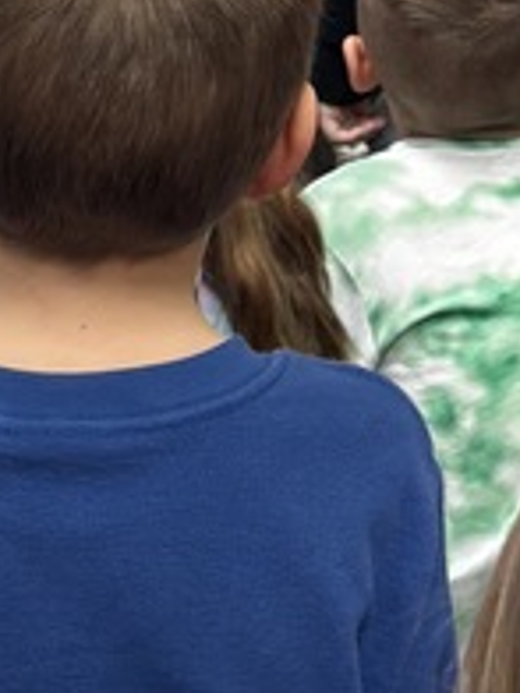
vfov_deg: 13.9
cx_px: 474
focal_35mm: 136
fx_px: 2724
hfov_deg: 10.8
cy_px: -237
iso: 160
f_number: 1.6
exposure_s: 1/60
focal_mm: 5.96
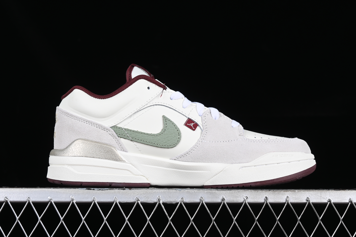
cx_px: 178
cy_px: 118
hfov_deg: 27.0
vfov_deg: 18.2
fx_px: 742
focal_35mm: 75
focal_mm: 50
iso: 160
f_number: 8
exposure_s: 1/80
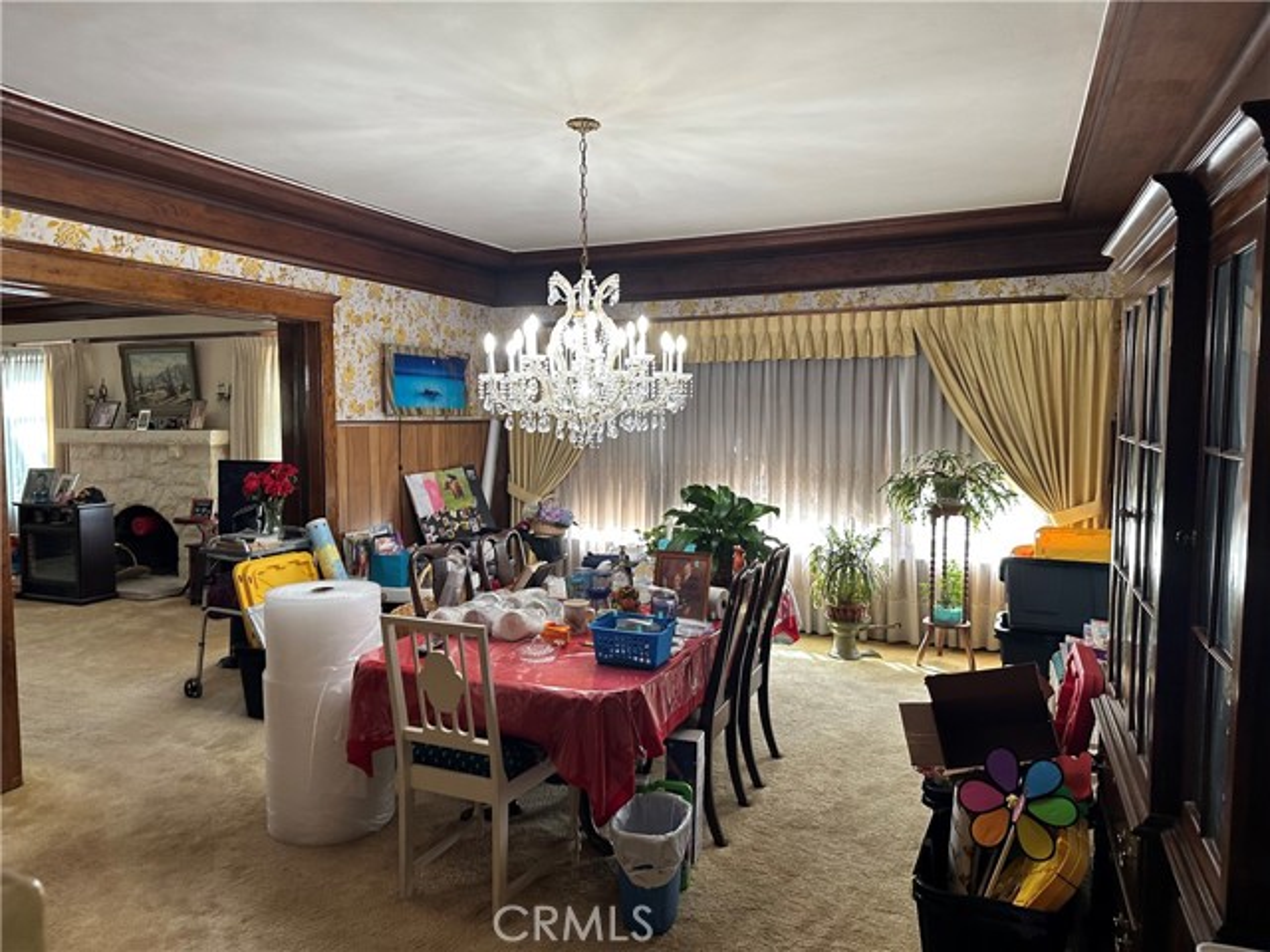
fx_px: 881
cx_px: 635
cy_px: 476
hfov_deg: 71.6
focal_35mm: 24
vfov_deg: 56.8
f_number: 1.78
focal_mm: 6.86
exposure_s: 1/88
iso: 250
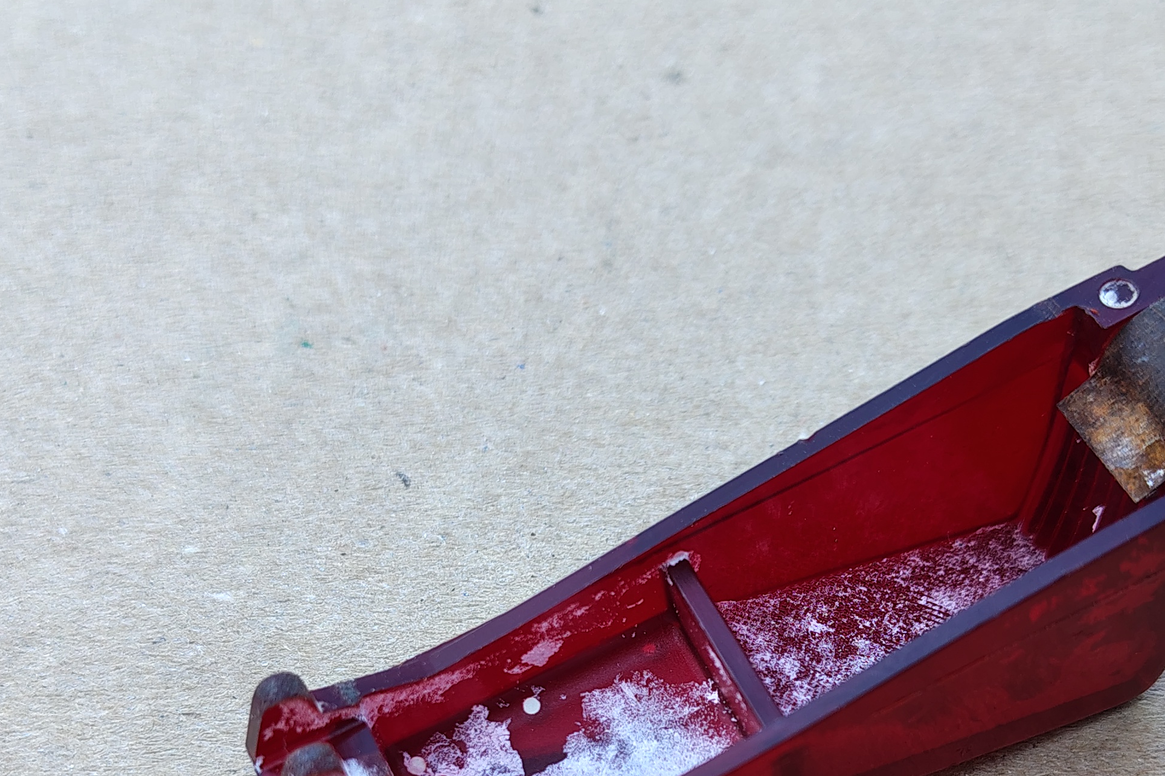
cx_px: 683
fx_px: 1715
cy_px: 717
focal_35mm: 53
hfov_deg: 37.4
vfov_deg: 24.7
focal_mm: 5.56
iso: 100
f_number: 1.8
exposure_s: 1/218
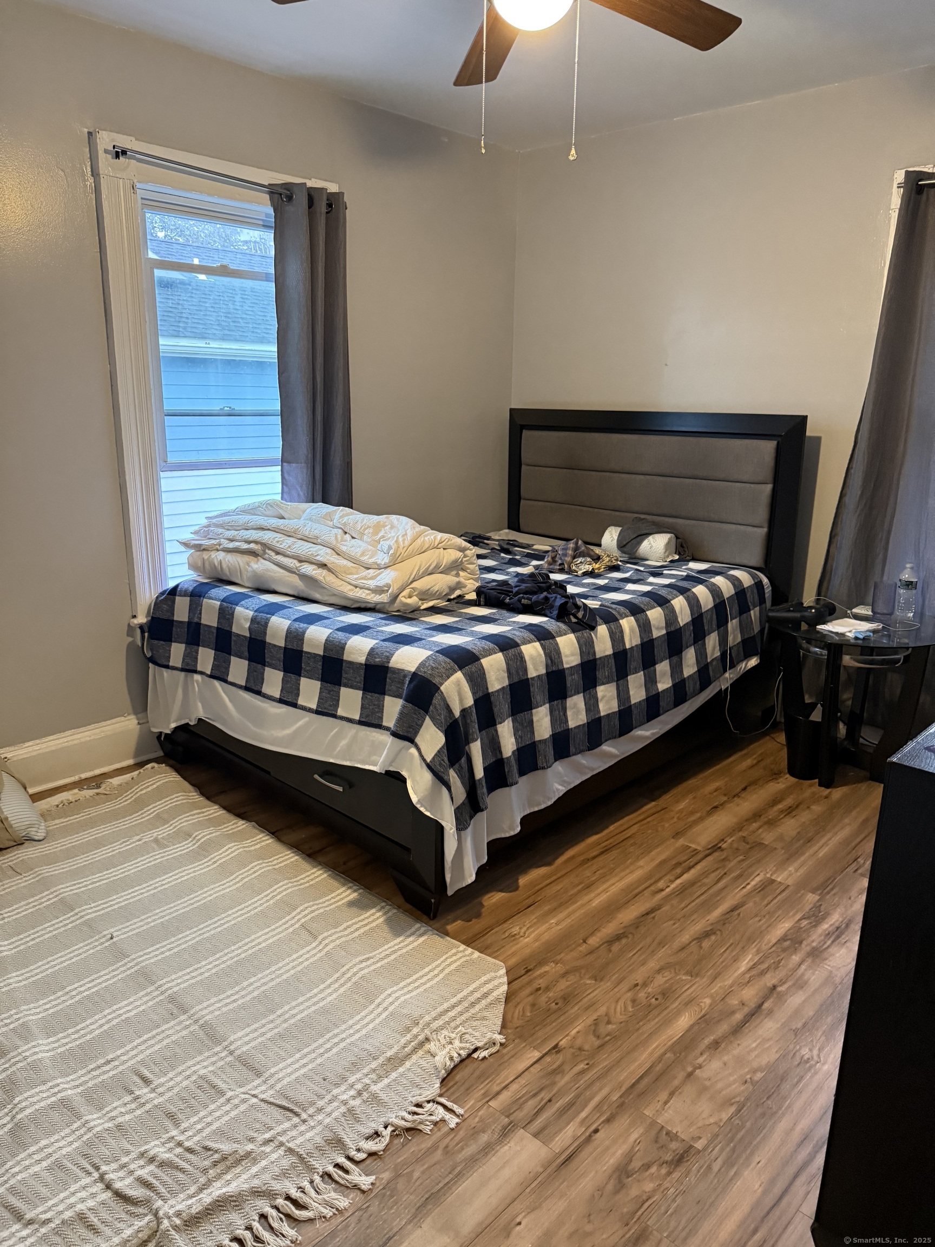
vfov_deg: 71.6
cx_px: 468
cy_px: 624
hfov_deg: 56.8
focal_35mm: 24
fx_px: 864
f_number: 1.78
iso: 640
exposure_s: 1/60
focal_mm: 6.76
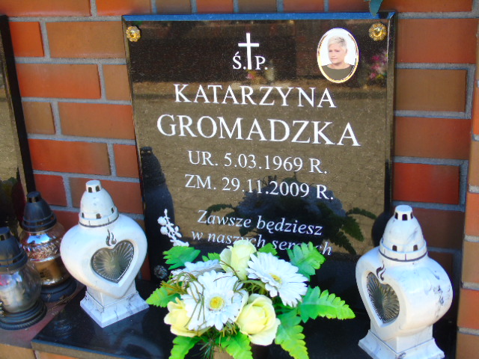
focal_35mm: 46
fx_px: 637
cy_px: 180
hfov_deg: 41.2
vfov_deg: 31.5
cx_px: 240
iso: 80
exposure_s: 1/60
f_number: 4.1
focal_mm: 8.2
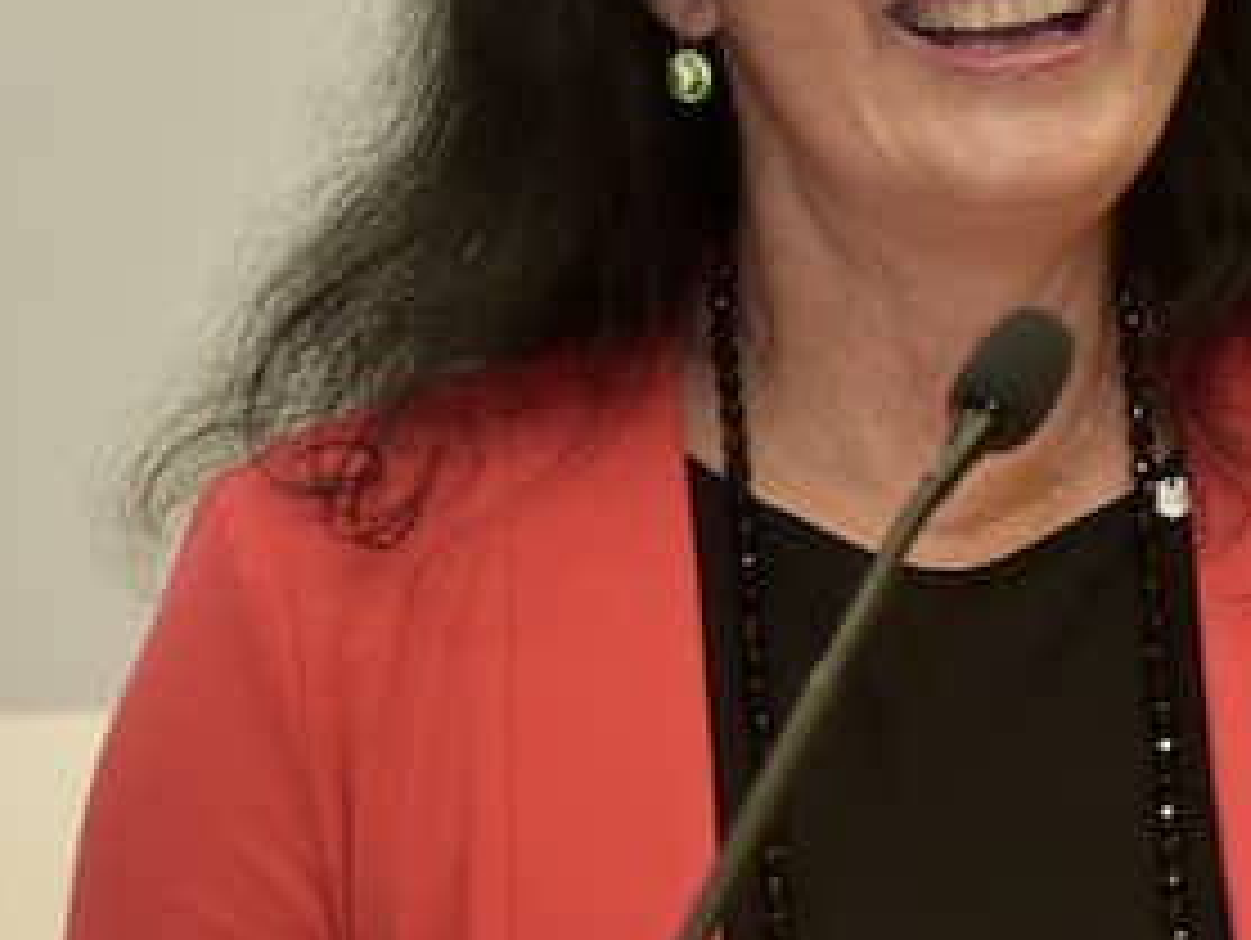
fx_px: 8970
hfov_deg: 8.0
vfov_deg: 6.0
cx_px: 1134
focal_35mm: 248
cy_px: 76
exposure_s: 1/80
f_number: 4.5
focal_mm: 70
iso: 800
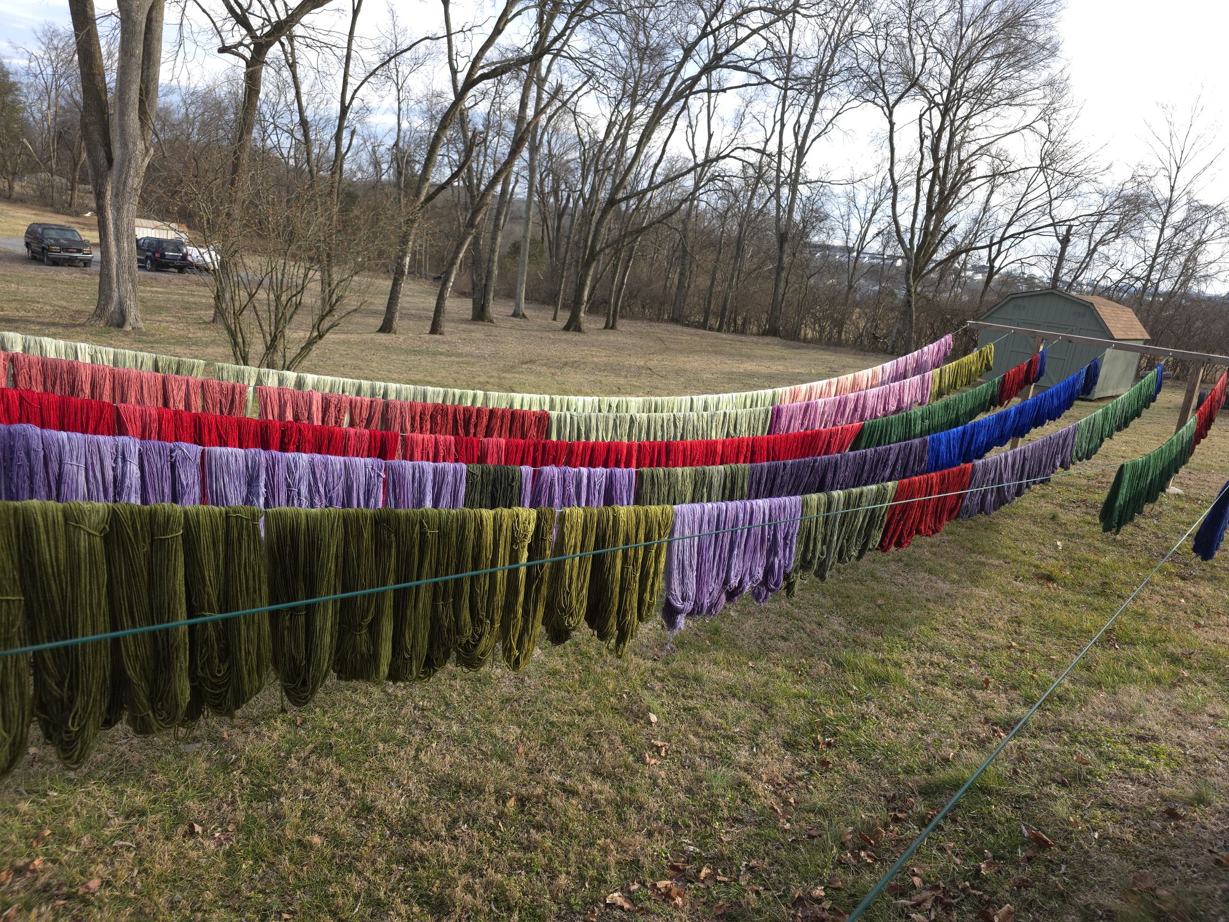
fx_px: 817
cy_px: 461
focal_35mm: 23
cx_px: 614
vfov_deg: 58.9
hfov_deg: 73.9
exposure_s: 1/120
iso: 12
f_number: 1.7
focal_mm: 6.3
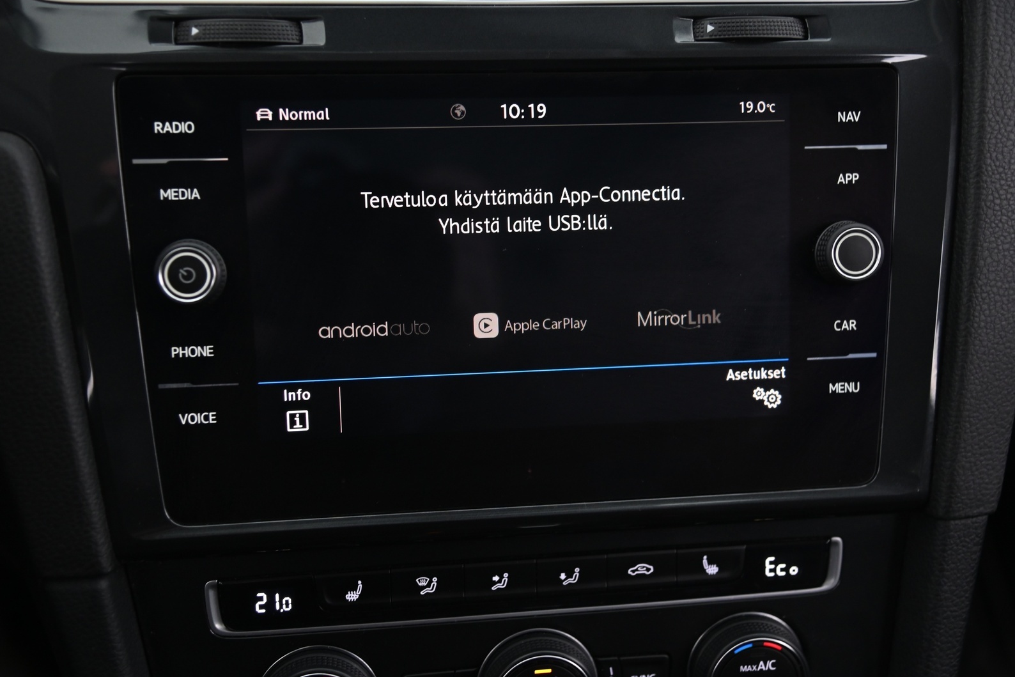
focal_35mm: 47
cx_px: 504
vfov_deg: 28.7
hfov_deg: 41.9
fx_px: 1325
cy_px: 340
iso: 2000
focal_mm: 46
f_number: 4
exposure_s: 1/15
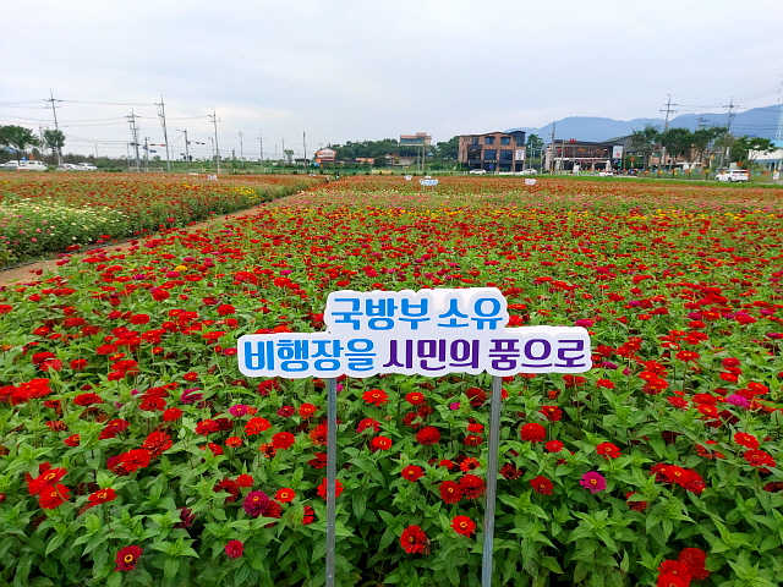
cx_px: 392
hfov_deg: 69.4
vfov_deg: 54.9
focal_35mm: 25
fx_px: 565
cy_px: 294
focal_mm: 4.58
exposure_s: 1/251
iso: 50
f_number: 2
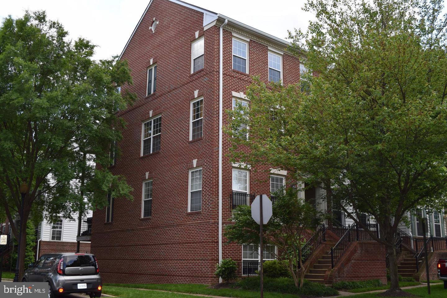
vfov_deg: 34.2
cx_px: 224
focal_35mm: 39
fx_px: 484
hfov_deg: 49.6
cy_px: 149
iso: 100
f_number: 6.3
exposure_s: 1/160
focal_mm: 26
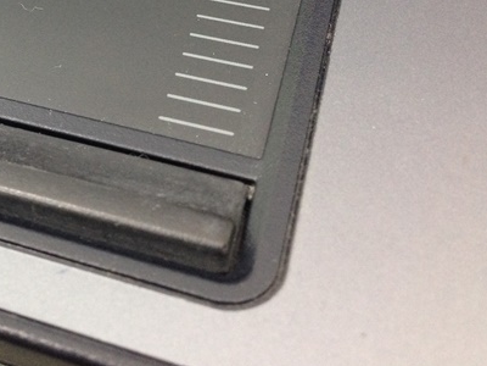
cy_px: 12
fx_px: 929
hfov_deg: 27.8
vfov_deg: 21.6
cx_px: 9
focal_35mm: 66
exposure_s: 1/20
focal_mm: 4.12
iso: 160
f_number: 2.4
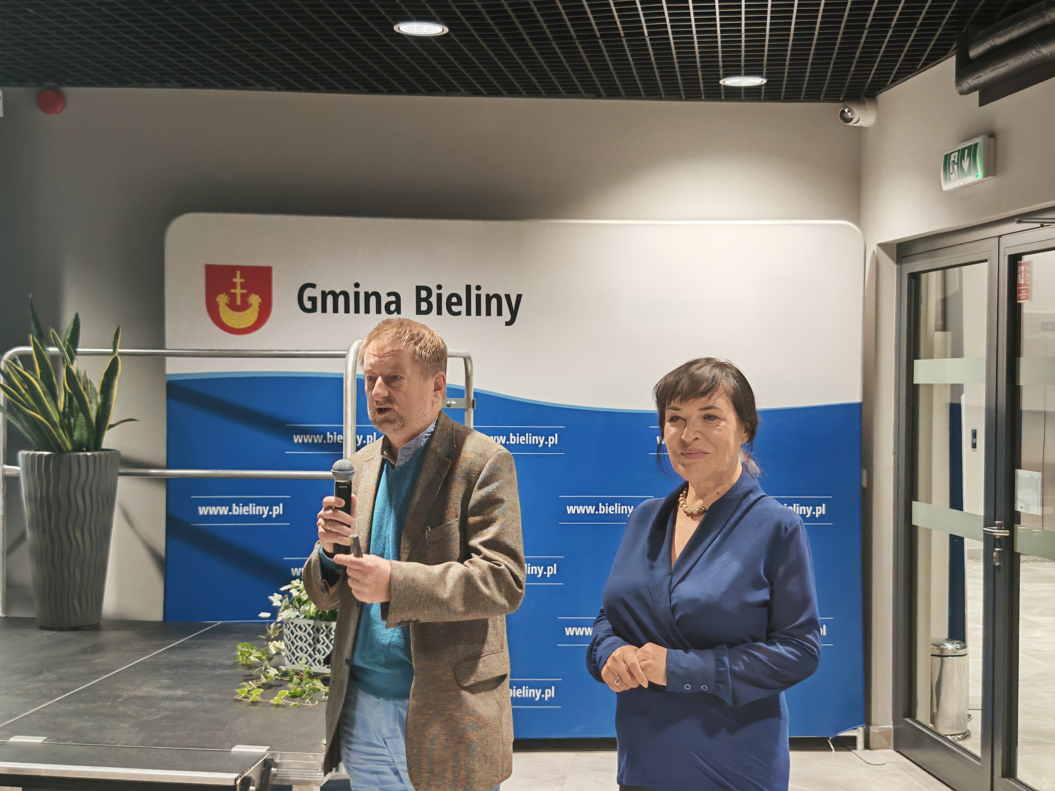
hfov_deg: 39.7
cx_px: 528
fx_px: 1463
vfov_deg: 30.3
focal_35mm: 48
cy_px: 396
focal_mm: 6.83
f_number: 1.4
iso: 125
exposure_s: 1/60
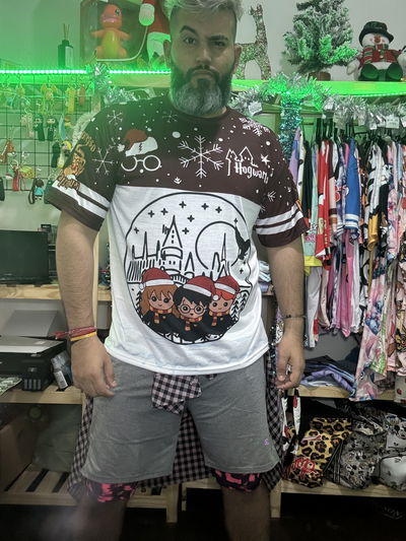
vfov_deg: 60.0
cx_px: 203
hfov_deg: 46.8
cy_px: 270
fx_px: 469
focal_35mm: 30
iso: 320
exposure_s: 1/25
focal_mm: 2.69
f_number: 1.9
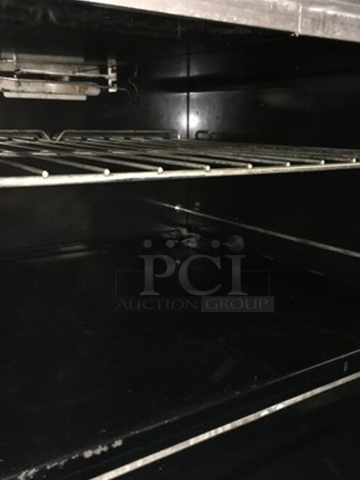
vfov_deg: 51.2
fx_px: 499
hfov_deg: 39.6
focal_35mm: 36
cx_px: 193
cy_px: 274
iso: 250
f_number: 2.2
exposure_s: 1/16
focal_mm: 4.15
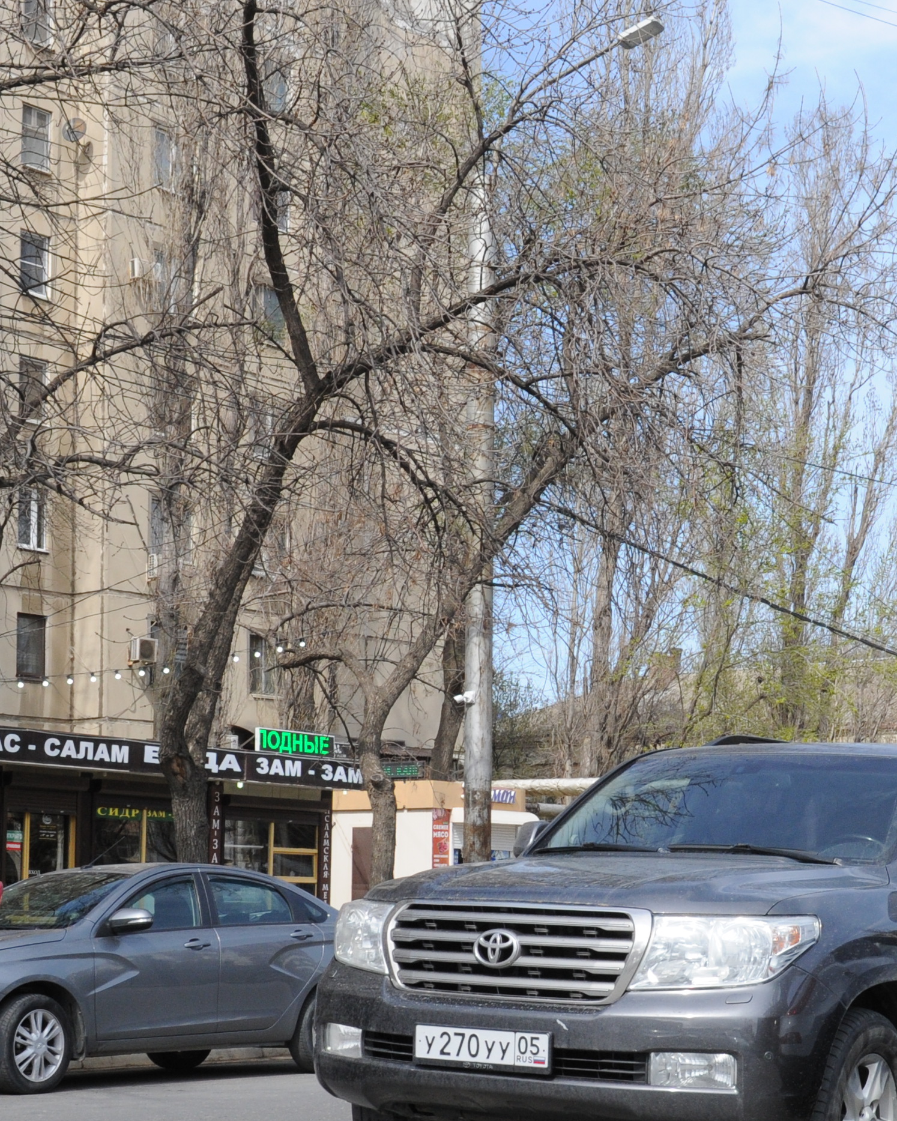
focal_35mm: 62
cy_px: 821
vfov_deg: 30.1
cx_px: 615
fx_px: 2057
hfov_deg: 24.5
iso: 1600
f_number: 14
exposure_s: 1/800
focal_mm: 29
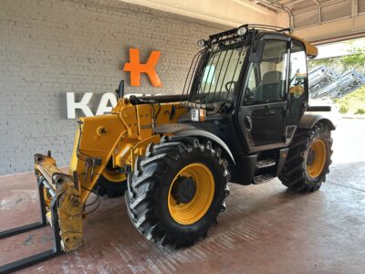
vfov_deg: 56.8
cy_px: 137
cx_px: 182
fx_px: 253
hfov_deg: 71.6
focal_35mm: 24
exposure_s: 1/121
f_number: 1.78
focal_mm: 6.86
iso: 125
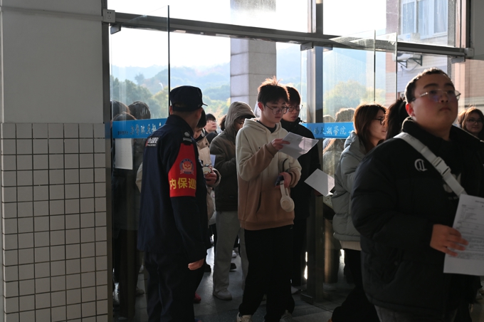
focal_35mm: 45
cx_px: 242
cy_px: 161
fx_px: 604
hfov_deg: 43.6
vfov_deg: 29.8
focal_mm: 45
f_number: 4
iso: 280
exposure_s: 1/400
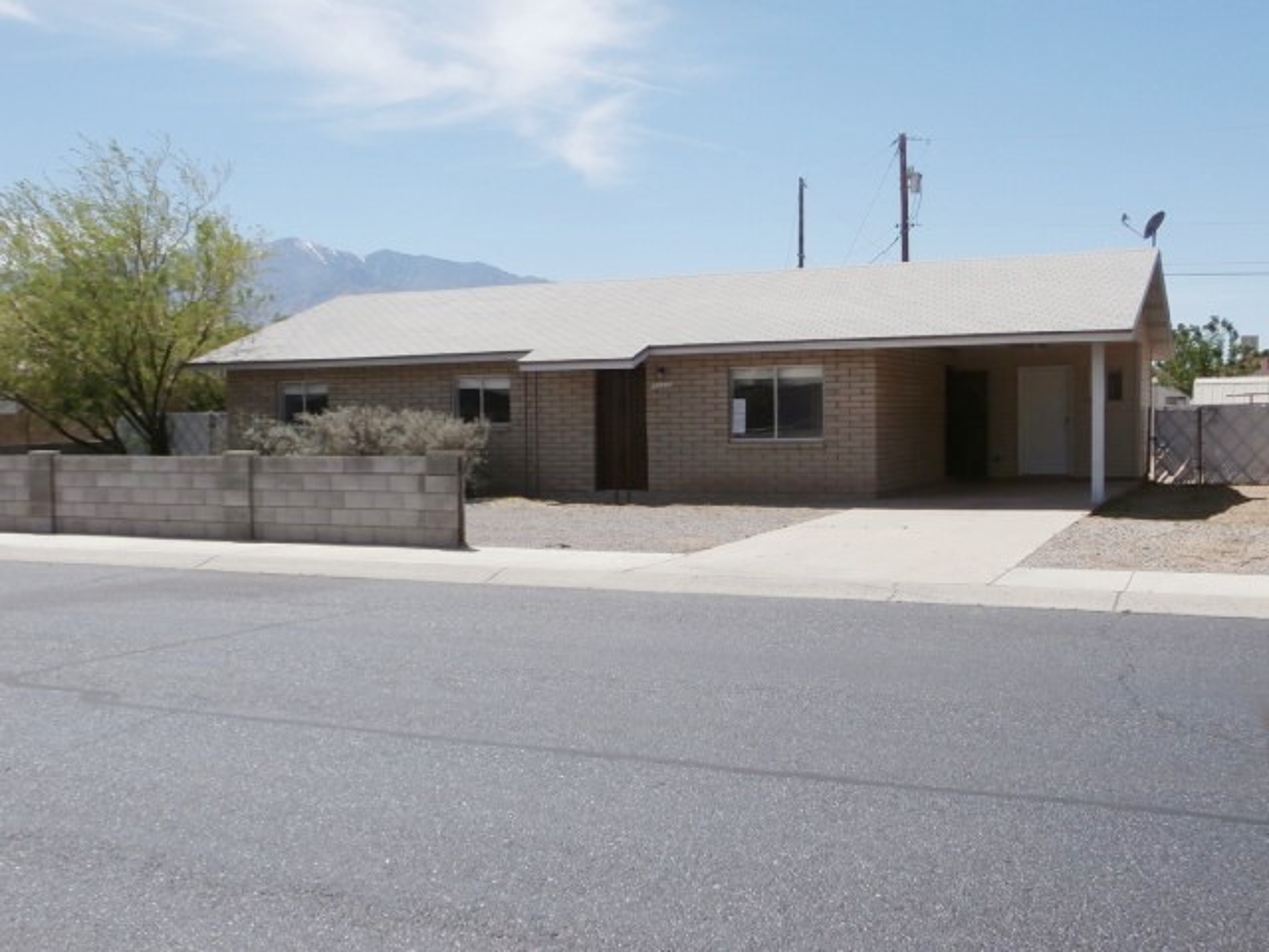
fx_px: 1393
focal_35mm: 38
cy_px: 476
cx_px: 634
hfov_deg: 49.0
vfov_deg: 37.7
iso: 100
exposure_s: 1/1250
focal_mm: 6.67
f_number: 3.9
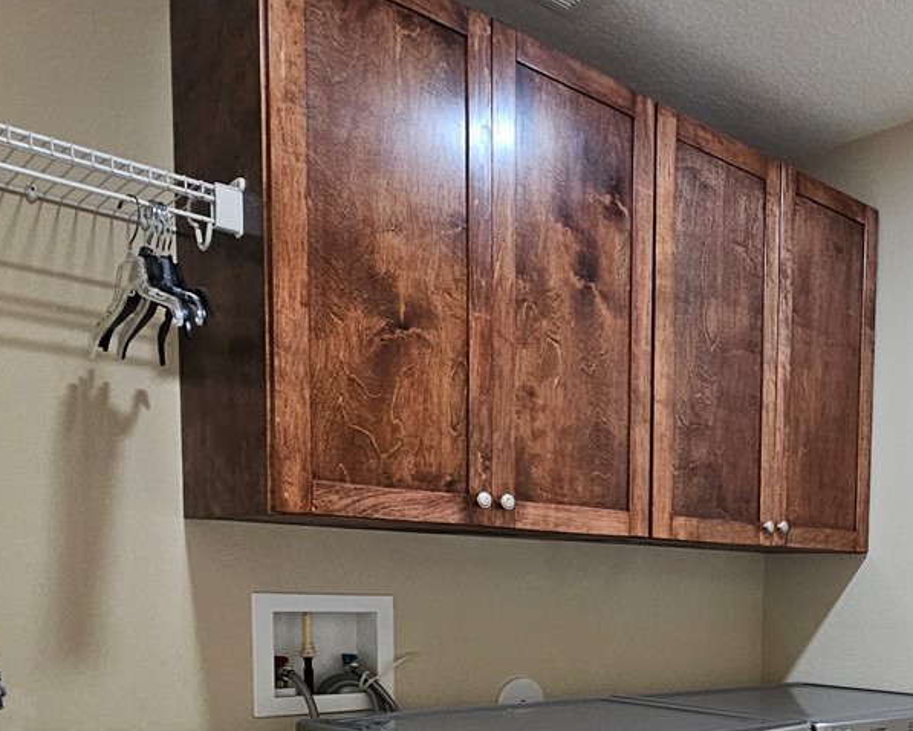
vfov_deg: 40.2
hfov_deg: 47.8
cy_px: 658
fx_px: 919
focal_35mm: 34
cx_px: 809
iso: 200
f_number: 2.2
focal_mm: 2.2
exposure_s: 1/60
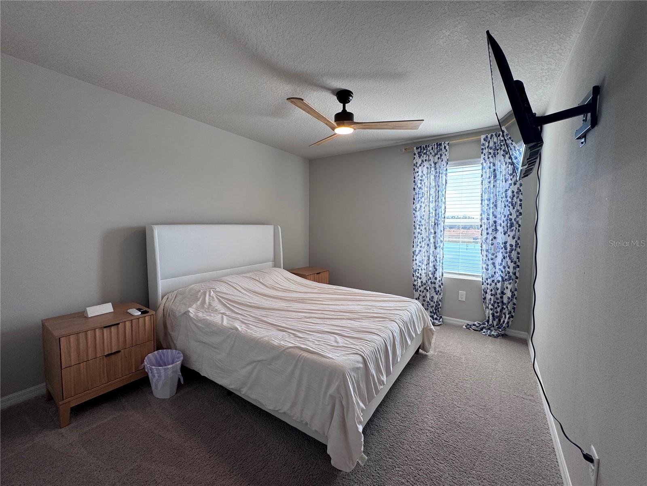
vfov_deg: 85.7
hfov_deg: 102.1
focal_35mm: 14
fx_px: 262
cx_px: 324
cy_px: 243
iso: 80
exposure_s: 1/120
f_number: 2.2
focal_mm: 2.22
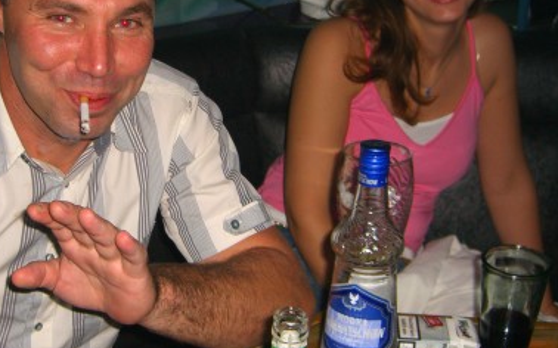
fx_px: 973
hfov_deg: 31.7
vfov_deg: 20.3
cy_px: 136
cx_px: 186
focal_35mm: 64
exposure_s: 1/60
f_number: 2.8
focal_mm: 7.9
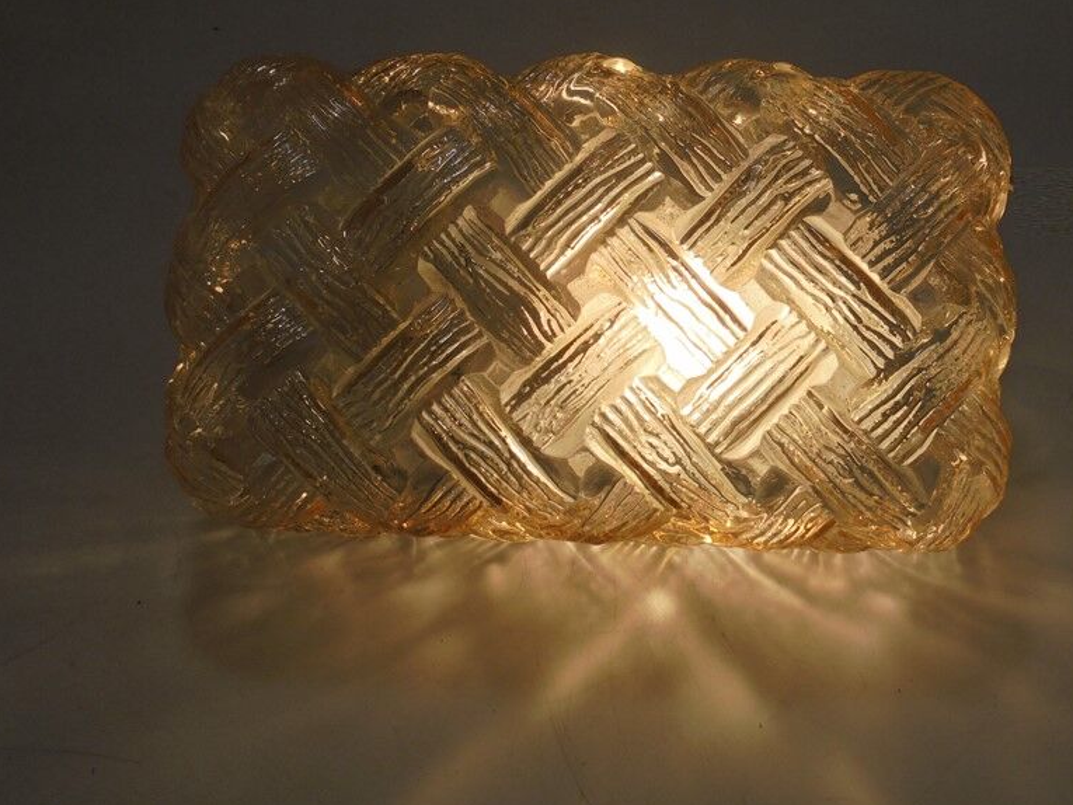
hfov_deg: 46.7
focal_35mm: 40
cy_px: 354
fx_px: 1240
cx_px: 602
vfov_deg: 35.9
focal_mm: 6.1
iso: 100
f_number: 4
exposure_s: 1/800
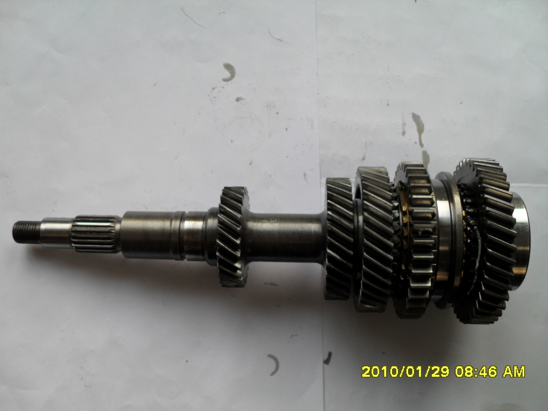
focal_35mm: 35
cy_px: 206
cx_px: 274
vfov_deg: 40.7
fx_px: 554
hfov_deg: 52.6
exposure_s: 1/60
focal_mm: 6.2
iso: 100
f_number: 2.8
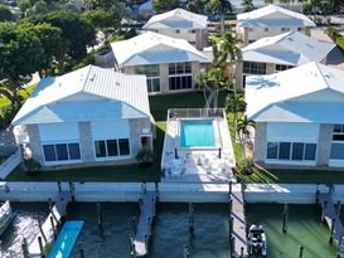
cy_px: 148
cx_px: 199
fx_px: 437
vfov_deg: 32.8
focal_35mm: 44
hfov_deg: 42.8
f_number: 1.7
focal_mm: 6.72
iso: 100
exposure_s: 1/2000
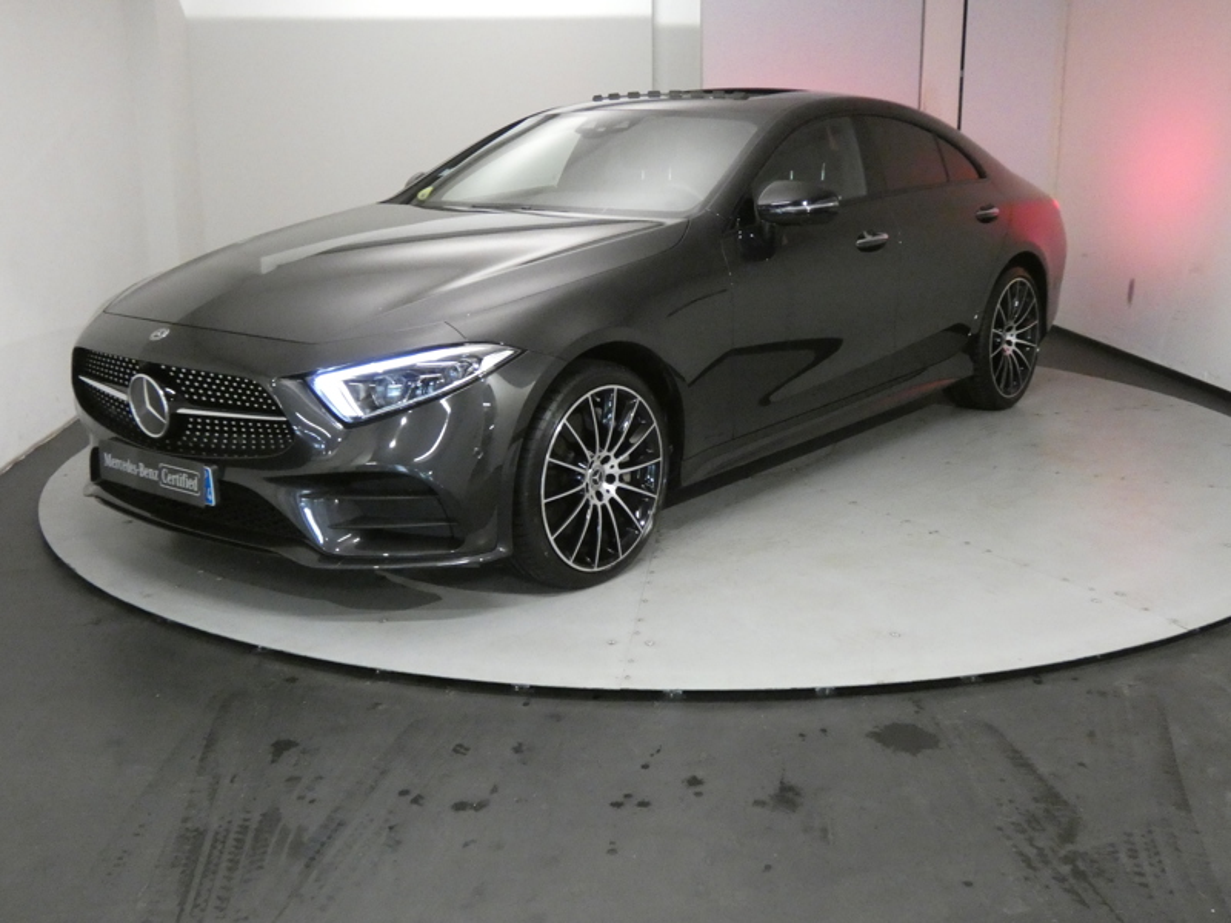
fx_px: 1280
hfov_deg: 51.4
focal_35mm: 36
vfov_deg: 39.7
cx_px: 616
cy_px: 462
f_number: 3.5
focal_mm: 6.5
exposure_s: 1/80
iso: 1600
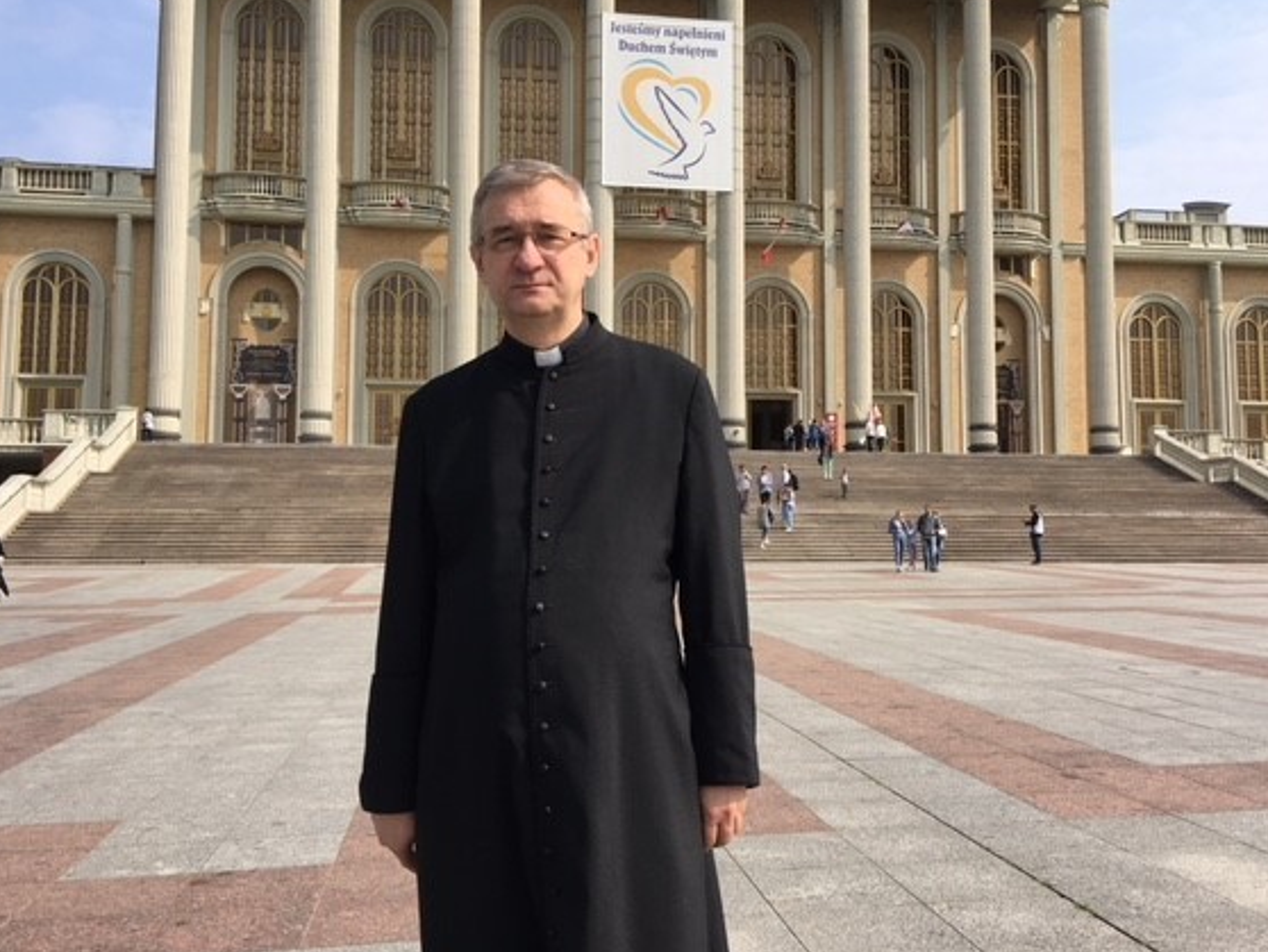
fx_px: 1136
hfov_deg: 58.3
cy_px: 461
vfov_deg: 45.5
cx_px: 624
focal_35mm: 31
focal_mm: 4.15
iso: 25
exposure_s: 1/1508
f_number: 2.2
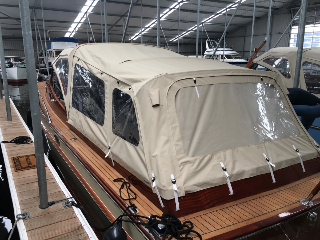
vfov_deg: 48.2
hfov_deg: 61.7
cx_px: 160
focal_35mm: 29
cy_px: 120
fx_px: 268
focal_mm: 4.15
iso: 32
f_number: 2.2
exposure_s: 1/33
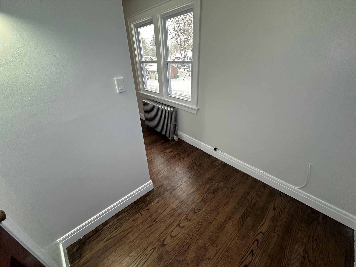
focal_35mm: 14
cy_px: 134
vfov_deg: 85.7
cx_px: 178
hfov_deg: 102.1
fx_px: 144
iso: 250
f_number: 2.2
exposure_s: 1/60
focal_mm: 2.22
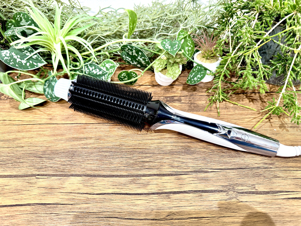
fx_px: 209
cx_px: 150
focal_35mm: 24
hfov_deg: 71.6
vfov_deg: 56.8
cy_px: 113
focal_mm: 6.76
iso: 200
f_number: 1.78
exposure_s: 1/93
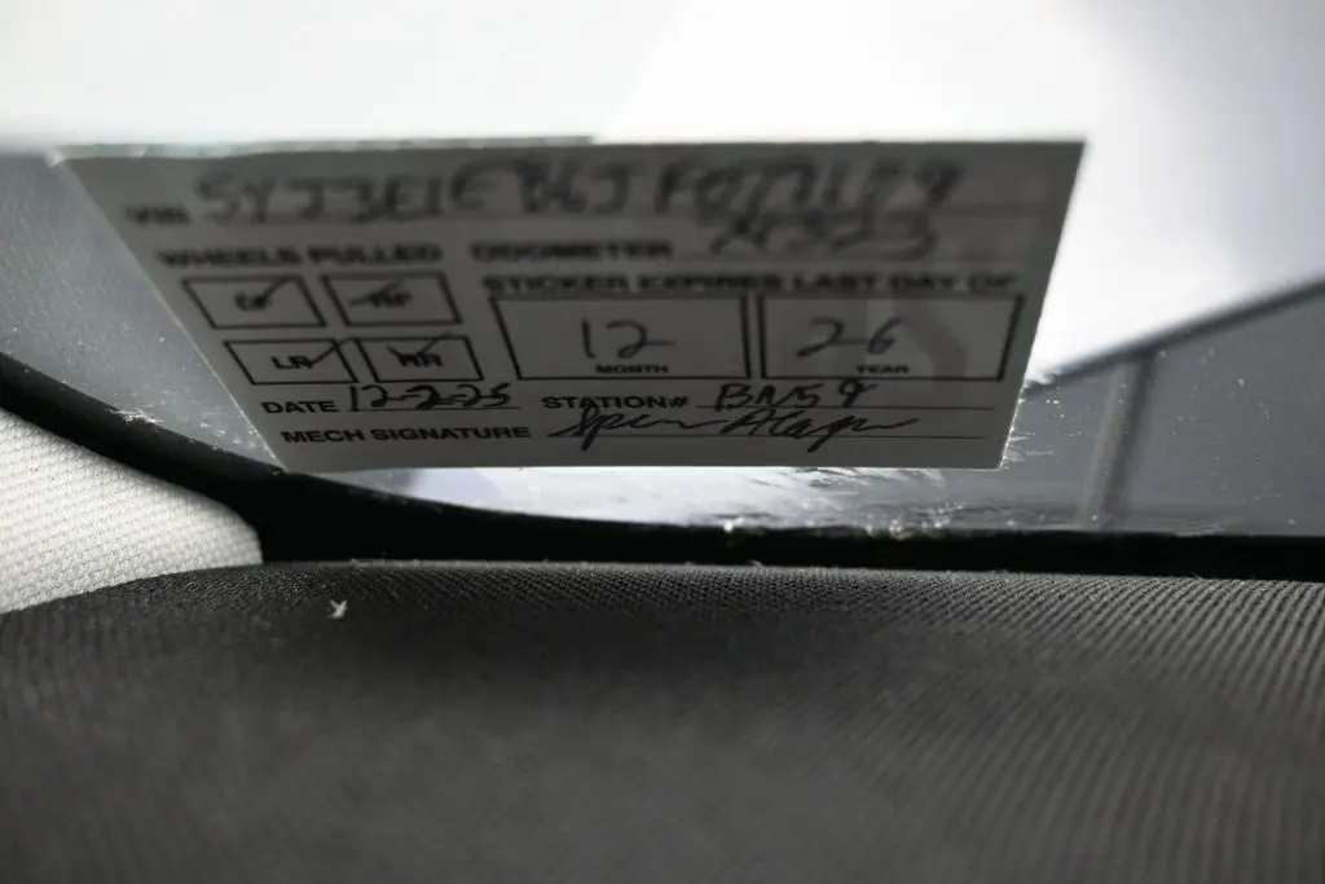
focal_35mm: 38
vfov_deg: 35.5
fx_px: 1380
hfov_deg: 51.3
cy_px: 442
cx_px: 662
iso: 640
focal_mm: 25
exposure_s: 1/125
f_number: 4.2
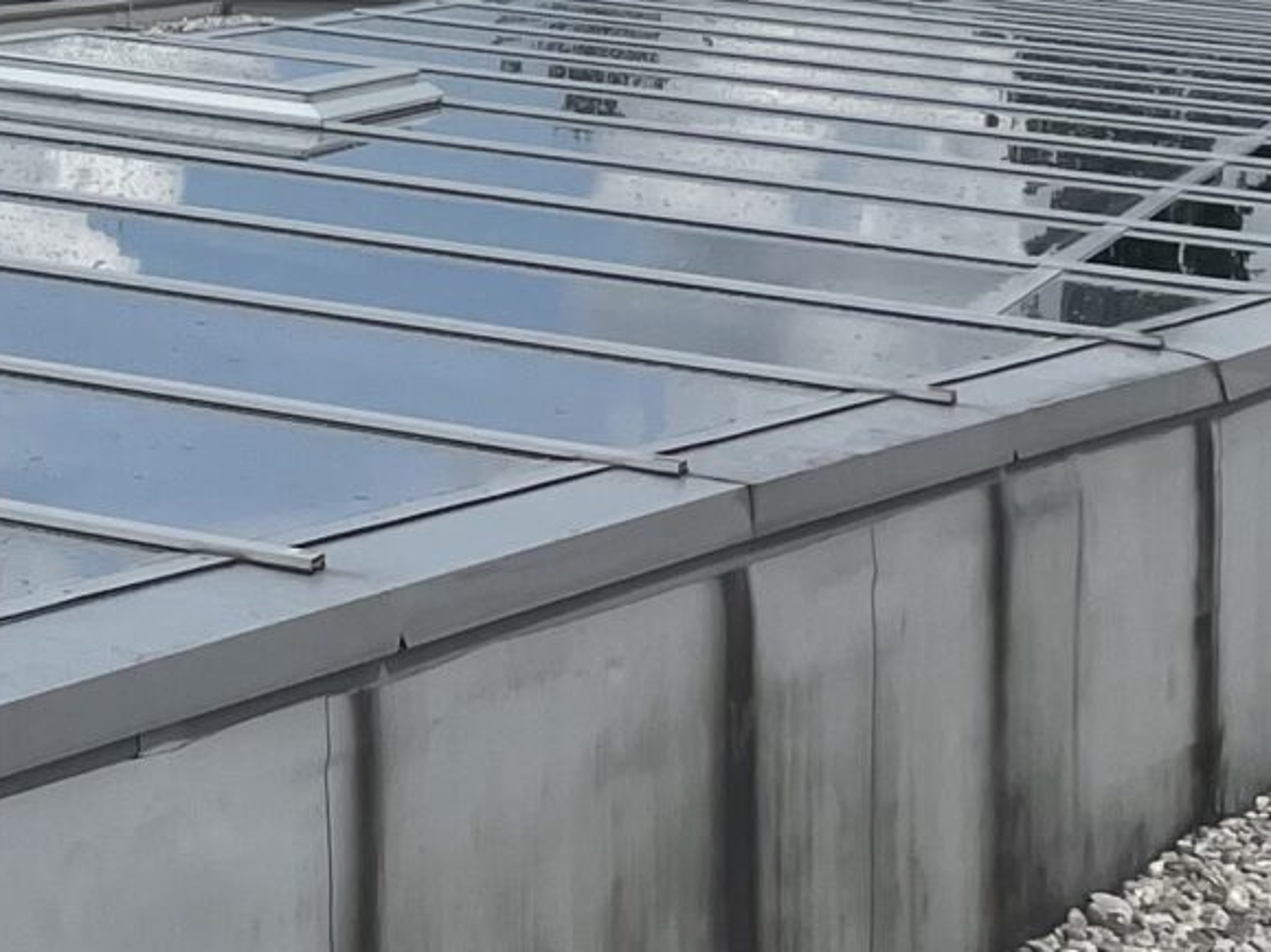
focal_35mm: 115
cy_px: 81
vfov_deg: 12.8
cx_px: -481
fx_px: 4222
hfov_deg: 16.0
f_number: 1.6
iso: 32
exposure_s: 1/6494
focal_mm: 4.2
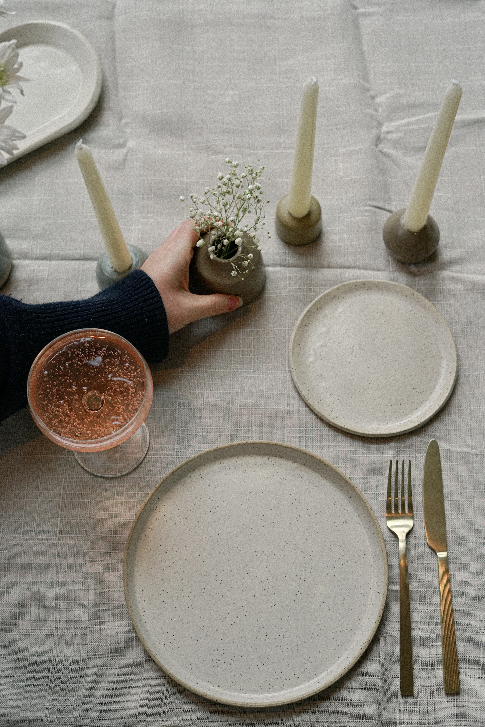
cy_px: 364
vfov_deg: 39.6
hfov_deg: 27.0
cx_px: 242
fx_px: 1010
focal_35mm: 50
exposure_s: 1/160
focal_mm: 50
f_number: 4
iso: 320
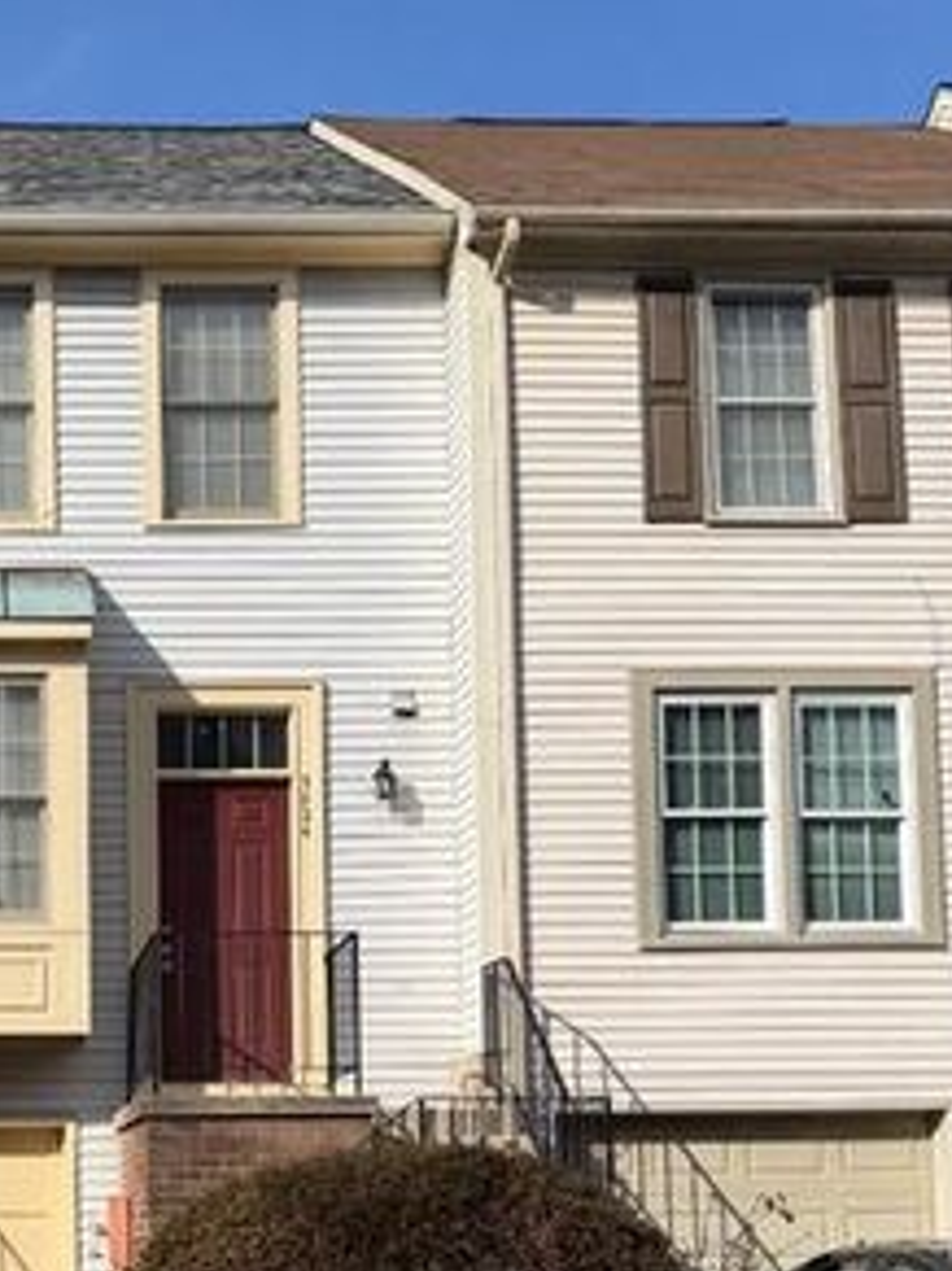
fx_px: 2018
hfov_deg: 25.6
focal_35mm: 55
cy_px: 1072
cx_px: 66
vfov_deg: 33.6
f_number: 1.78
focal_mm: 6.76
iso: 80
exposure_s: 1/5714
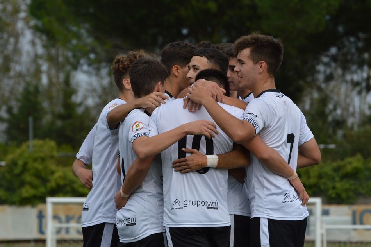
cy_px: 124
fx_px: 3398
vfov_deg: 4.2
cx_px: 186
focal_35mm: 330
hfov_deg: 6.2
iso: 100
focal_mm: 220
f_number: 7.1
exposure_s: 1/400
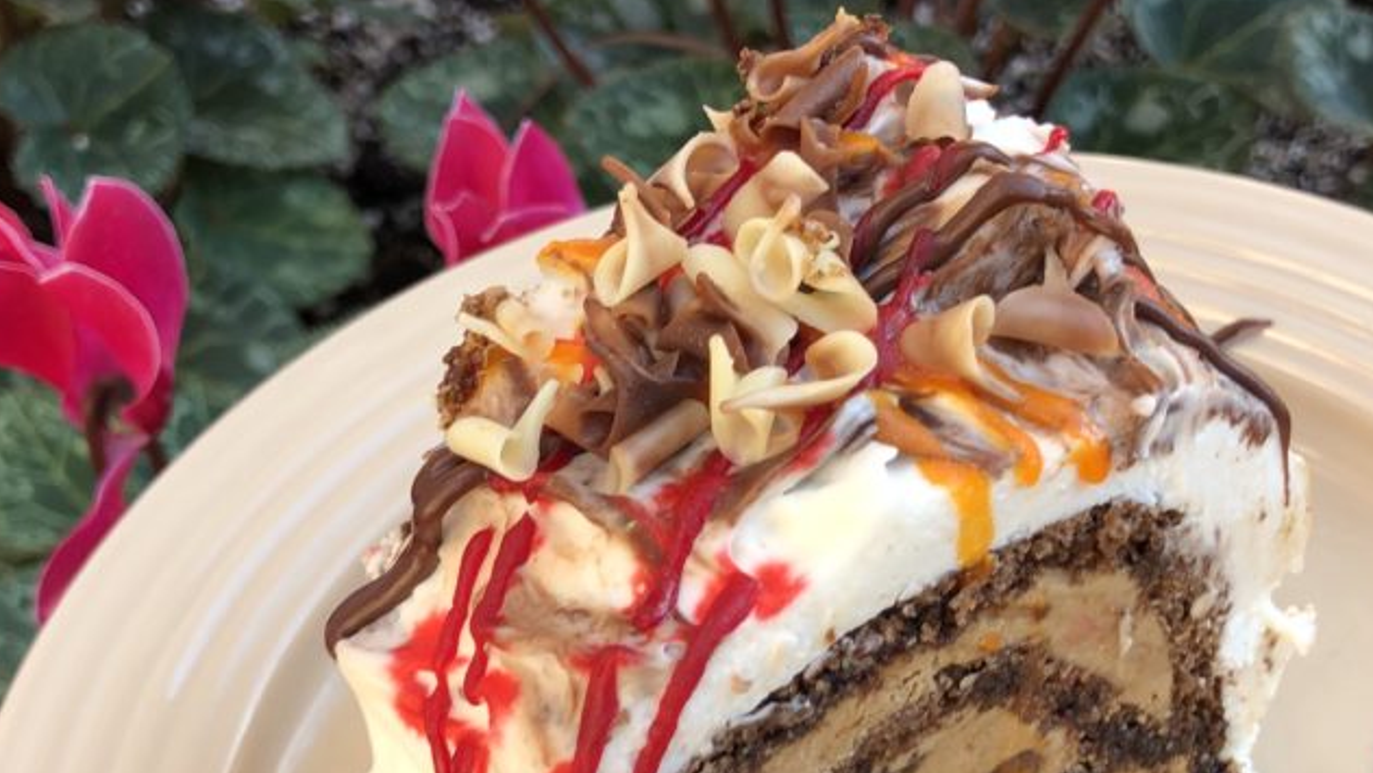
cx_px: 714
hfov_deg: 36.0
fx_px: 2112
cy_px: 682
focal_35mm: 58
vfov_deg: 20.4
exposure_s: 1/124
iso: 20
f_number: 1.8
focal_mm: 4
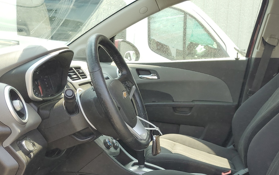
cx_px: 164
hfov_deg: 49.0
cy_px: 152
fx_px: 304
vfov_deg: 30.8
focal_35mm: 40
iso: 50
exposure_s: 1/357
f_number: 1.5
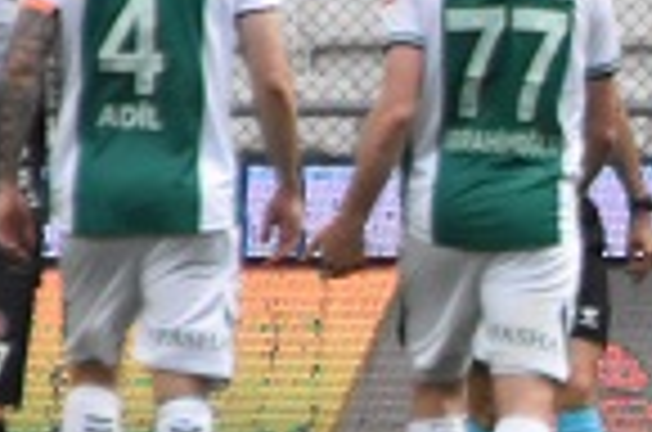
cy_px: 506
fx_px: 44943
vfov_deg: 0.6
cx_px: 1331
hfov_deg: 0.8
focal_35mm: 2487
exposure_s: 1/4000
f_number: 7.1
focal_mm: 300
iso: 2500
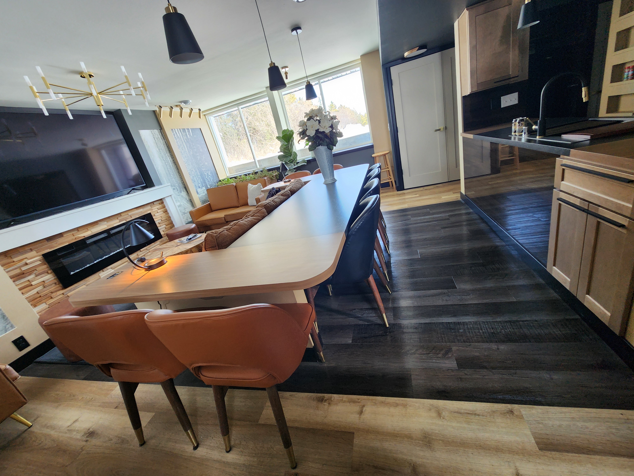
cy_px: 238
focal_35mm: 13
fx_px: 238
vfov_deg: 89.9
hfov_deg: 106.2
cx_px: 317
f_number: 2.2
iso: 160
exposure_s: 1/60
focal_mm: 2.2
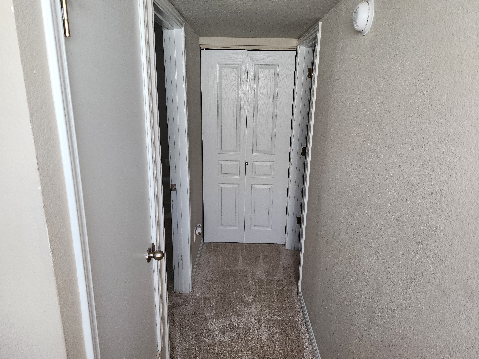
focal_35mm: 23
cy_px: 180
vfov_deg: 58.9
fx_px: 318
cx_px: 240
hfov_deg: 73.9
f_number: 1.8
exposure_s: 1/120
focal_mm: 6.4
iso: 160
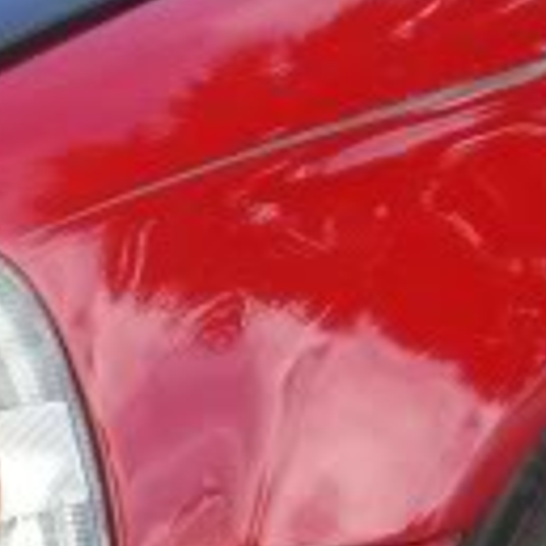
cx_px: -339
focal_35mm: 266
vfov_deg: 6.5
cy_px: 698
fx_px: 4747
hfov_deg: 6.5
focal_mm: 7.9
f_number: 2.8
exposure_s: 1/400
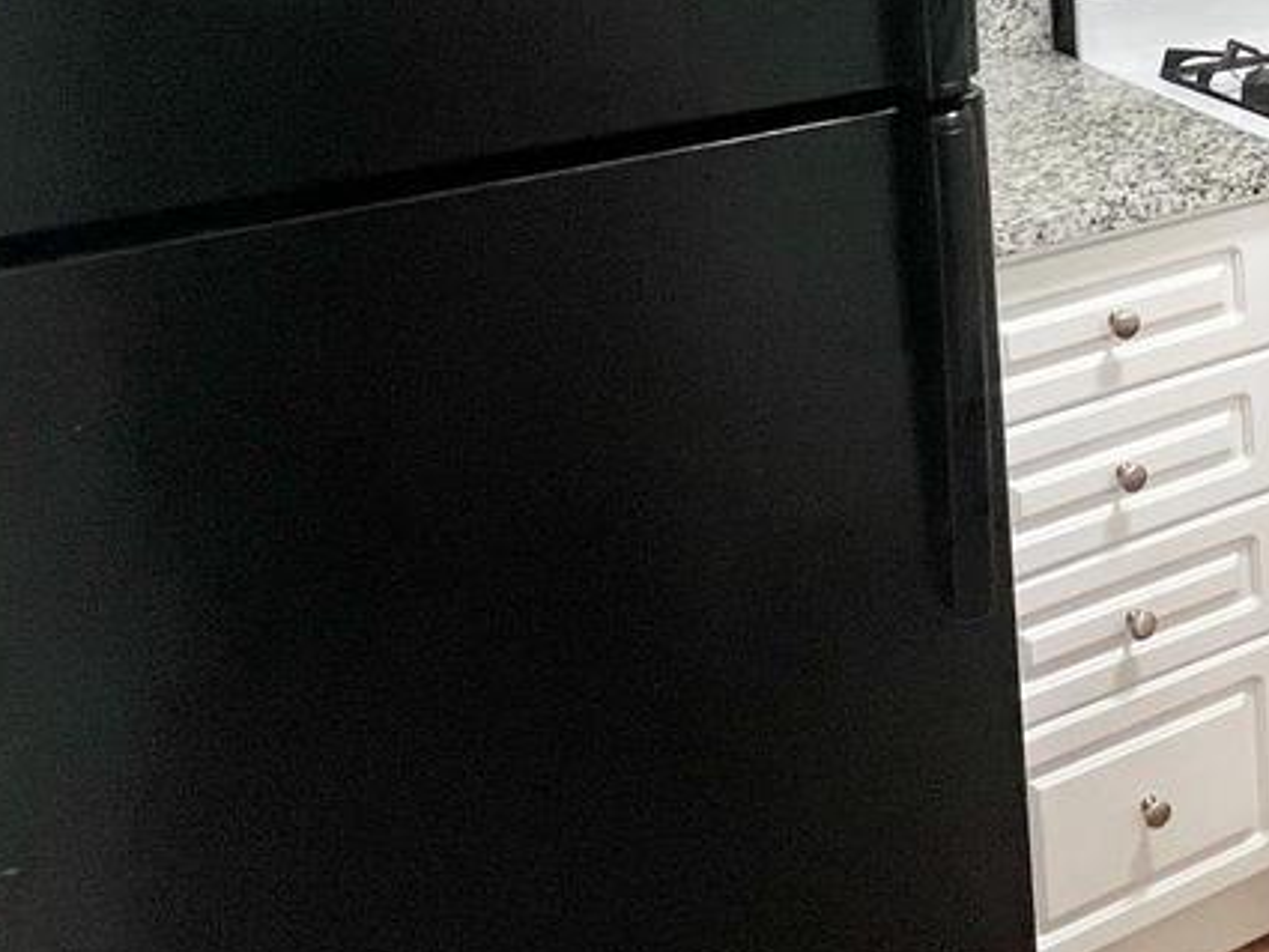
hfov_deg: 38.4
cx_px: 1251
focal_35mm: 44
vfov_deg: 29.6
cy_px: -93
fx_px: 1613
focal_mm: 1.57
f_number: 1.8
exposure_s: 1/60
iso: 250
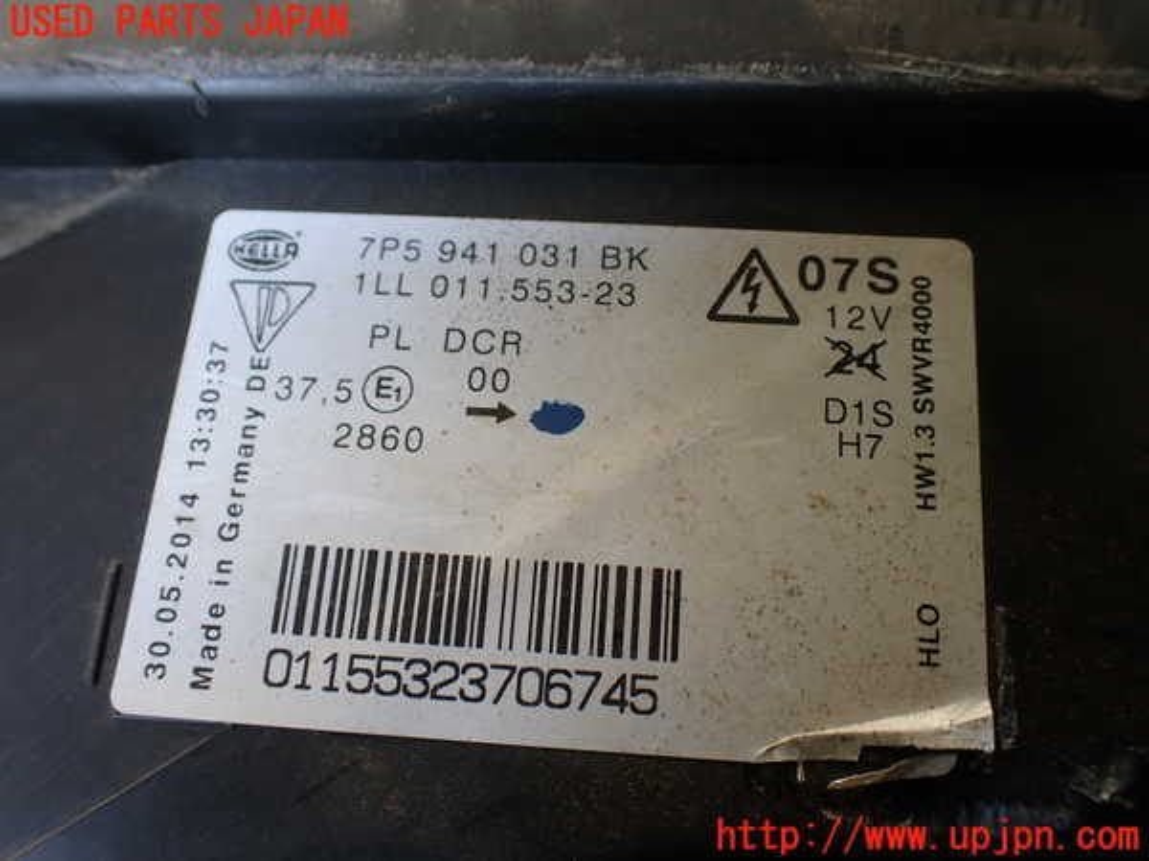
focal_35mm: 30
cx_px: 574
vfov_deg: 46.8
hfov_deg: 60.0
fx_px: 996
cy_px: 430
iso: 100
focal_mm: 5.4
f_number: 2.3
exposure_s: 1/125
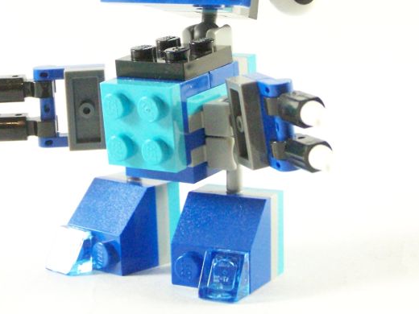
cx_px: 173
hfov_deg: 15.6
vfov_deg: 11.7
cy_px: 51
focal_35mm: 126
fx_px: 1525
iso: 400
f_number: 3.6
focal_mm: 10.7
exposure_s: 1/60
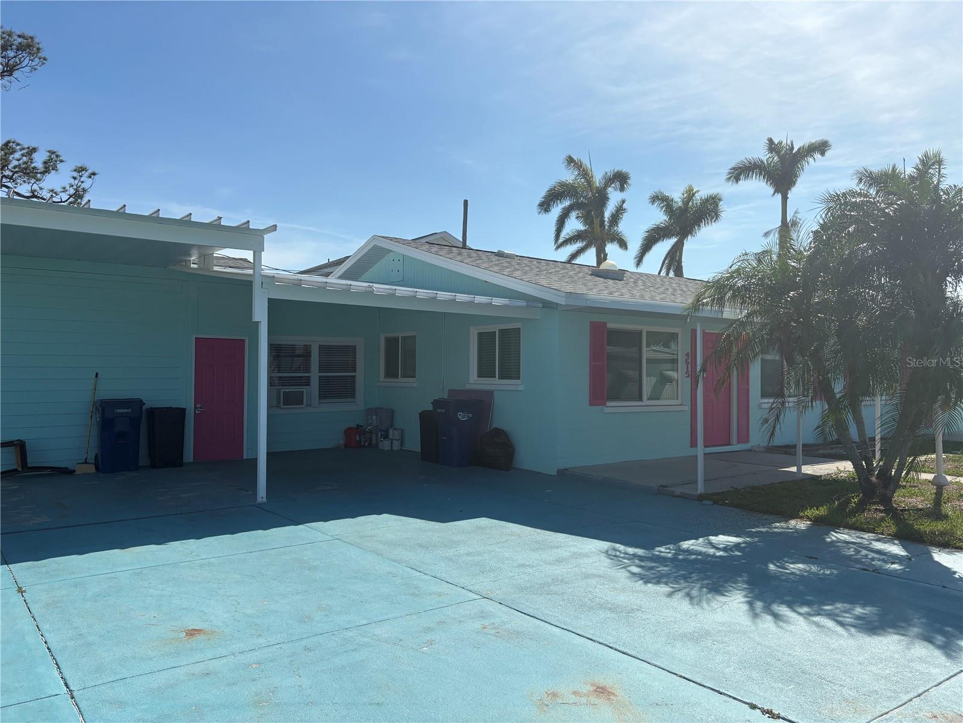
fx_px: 723
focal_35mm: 26
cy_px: 362
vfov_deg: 53.1
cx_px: 482
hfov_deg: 67.3
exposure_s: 1/5814
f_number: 1.6
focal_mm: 5.96
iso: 50
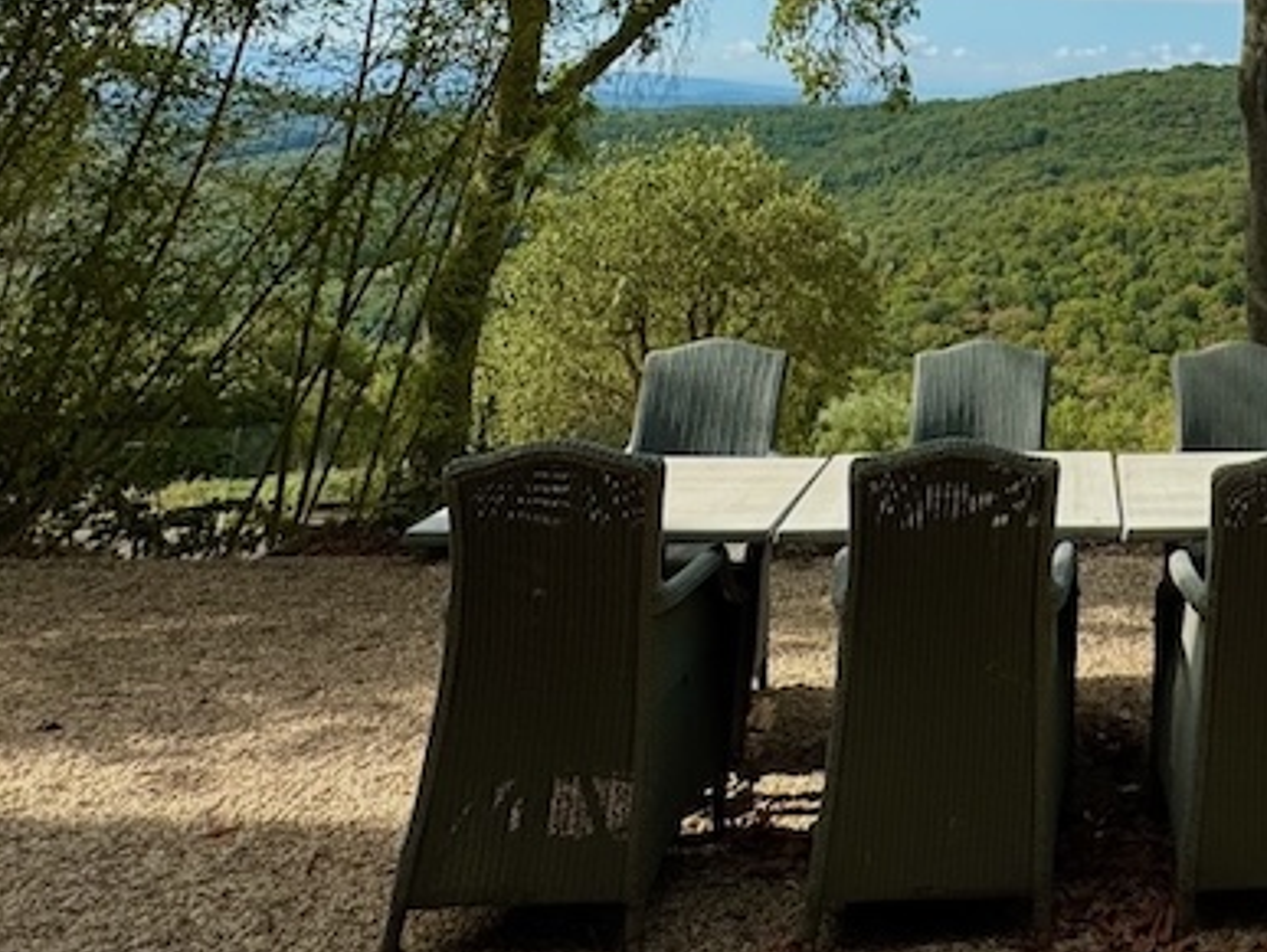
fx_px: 1356
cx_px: 1247
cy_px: -147
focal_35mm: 37
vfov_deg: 32.9
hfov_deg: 43.5
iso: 50
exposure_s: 1/1236
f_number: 2.2
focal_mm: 2.22
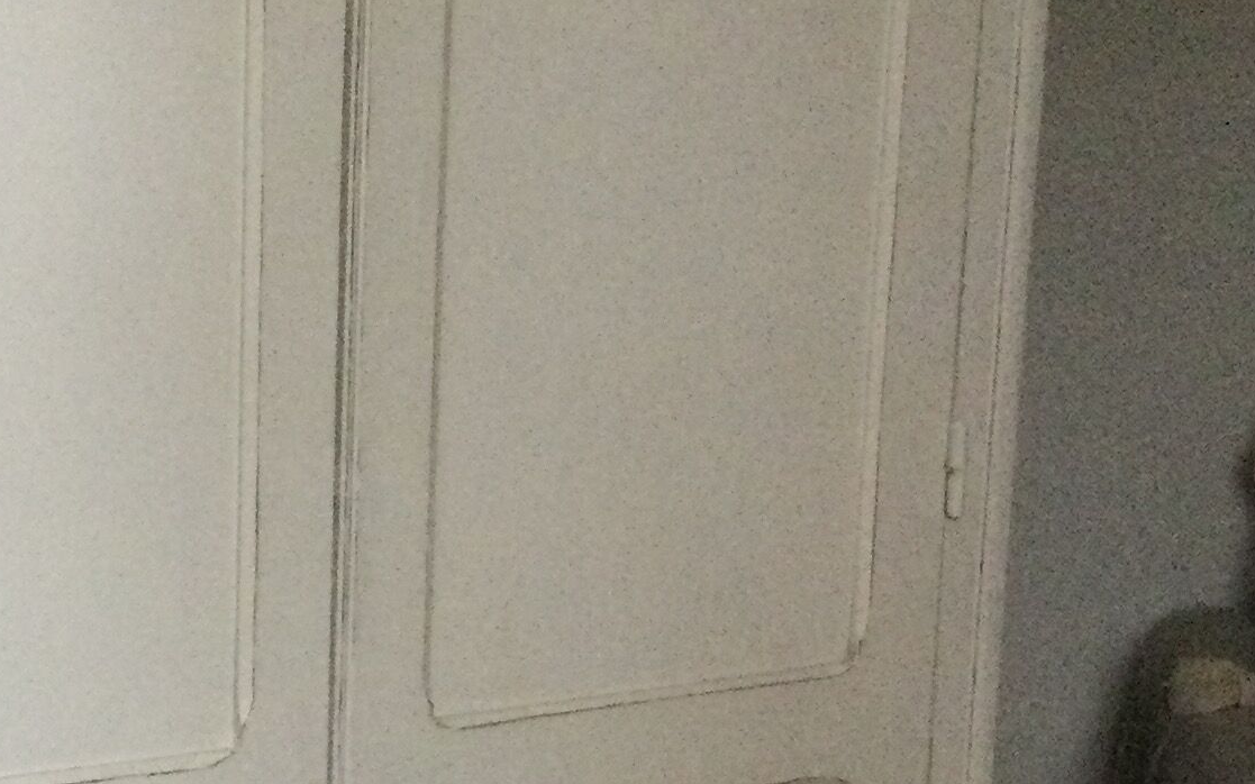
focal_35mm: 96
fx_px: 3283
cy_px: 605
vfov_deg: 13.6
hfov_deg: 20.9
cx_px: 12
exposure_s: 1/20
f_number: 2.4
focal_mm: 3.3
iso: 200
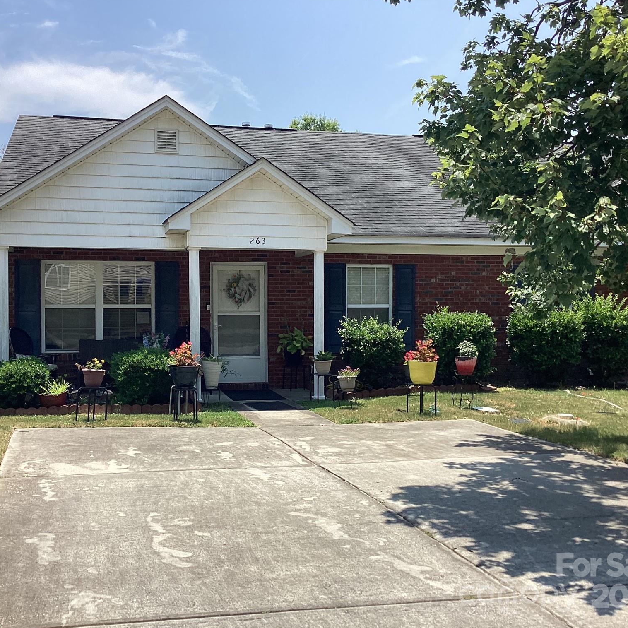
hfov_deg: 44.8
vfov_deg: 44.9
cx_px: 269
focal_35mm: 37
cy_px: 313
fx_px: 759
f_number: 2.4
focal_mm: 3.3
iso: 25
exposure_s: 1/1235
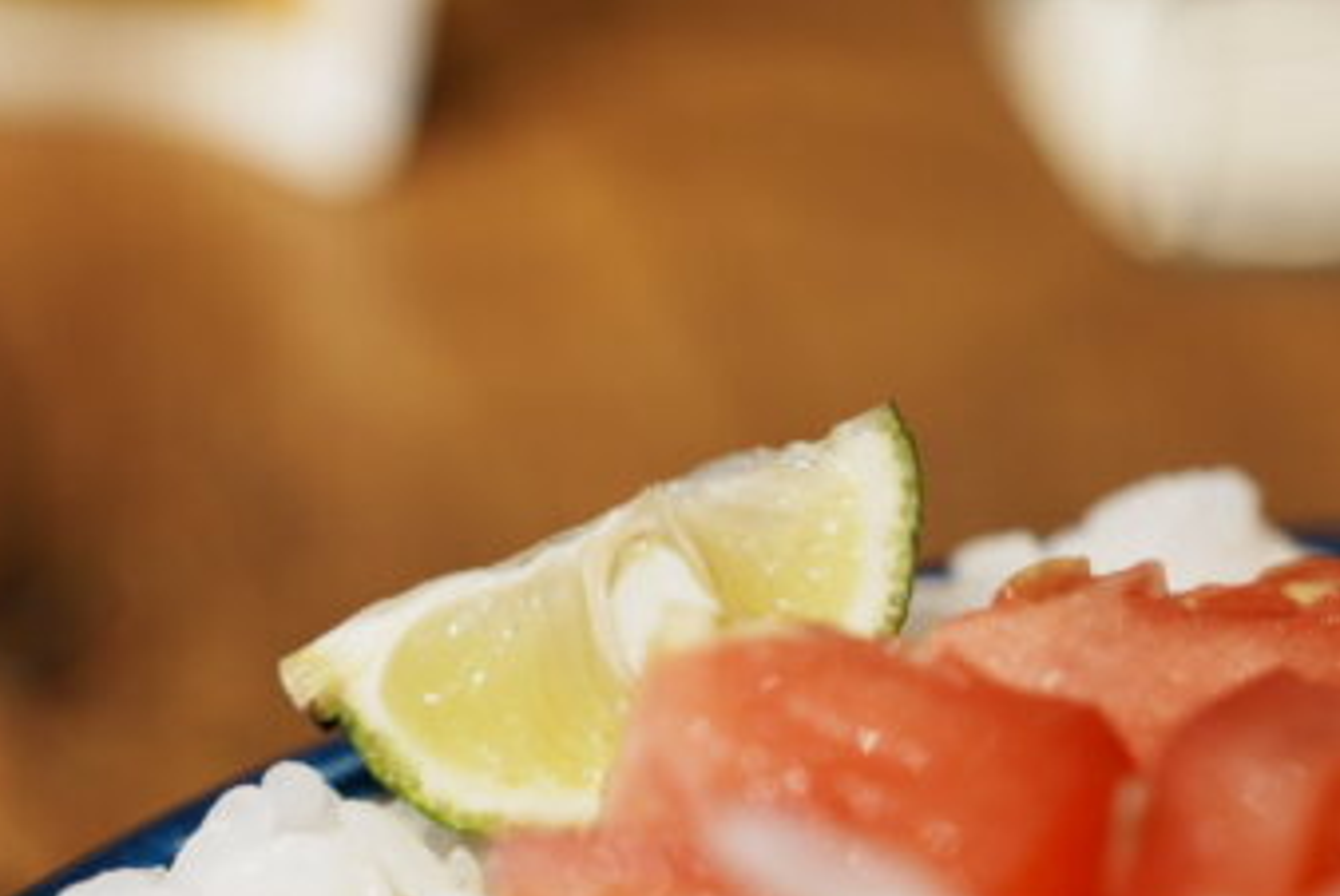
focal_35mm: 146
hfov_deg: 14.0
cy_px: 351
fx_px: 5439
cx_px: 714
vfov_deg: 9.4
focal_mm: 64
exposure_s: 1/80
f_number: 2.8
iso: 320
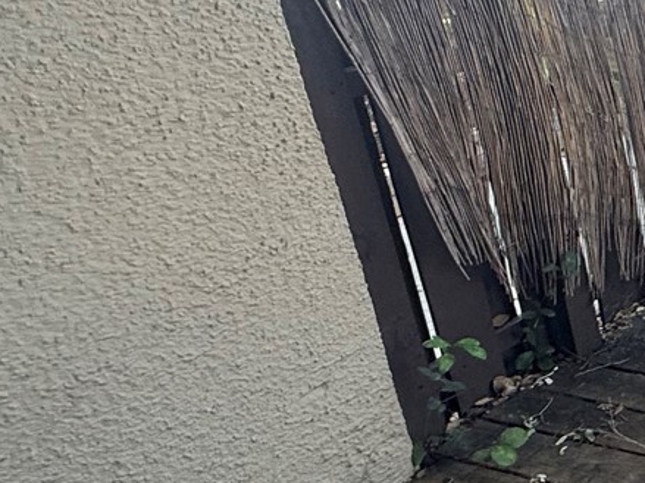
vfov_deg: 28.4
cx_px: 1089
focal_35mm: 51
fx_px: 950
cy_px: 175
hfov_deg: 23.9
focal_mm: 2.22
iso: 80
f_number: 2.2
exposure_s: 1/99
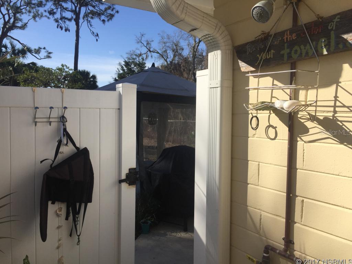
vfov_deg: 48.2
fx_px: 295
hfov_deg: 61.7
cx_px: 176
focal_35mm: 29
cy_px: 132
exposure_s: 1/2475
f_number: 2.2
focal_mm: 4.15
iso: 32
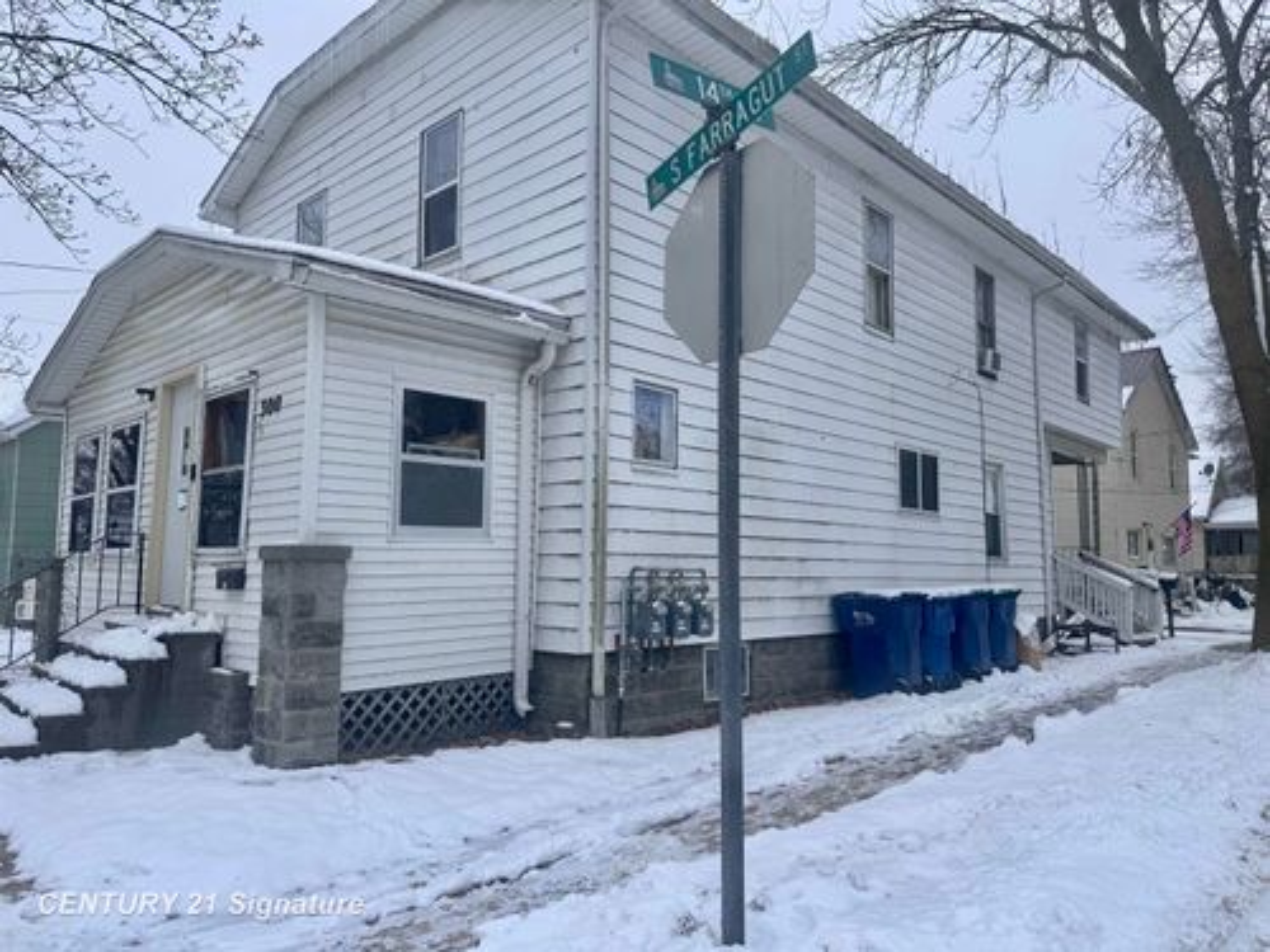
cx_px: 635
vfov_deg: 56.8
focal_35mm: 24
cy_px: 476
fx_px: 881
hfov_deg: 71.6
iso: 80
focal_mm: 6.76
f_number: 1.78
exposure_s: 1/1425
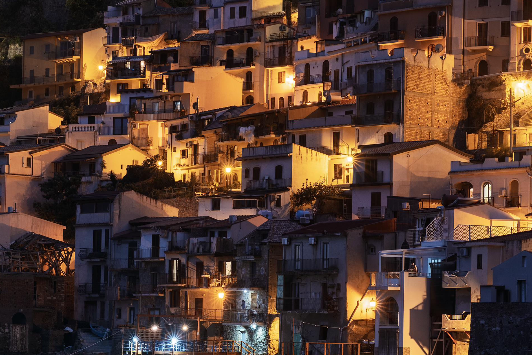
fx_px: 2305
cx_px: 242
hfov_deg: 13.2
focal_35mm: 156
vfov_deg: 8.8
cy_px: 182
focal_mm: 85
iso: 200
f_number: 7.1
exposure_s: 4
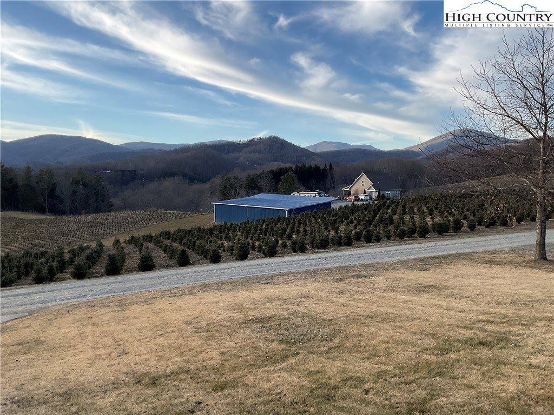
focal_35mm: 29
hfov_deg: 61.7
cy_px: 208
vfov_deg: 48.2
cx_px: 277
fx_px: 464
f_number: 1.8
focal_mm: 3
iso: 16
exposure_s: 1/997
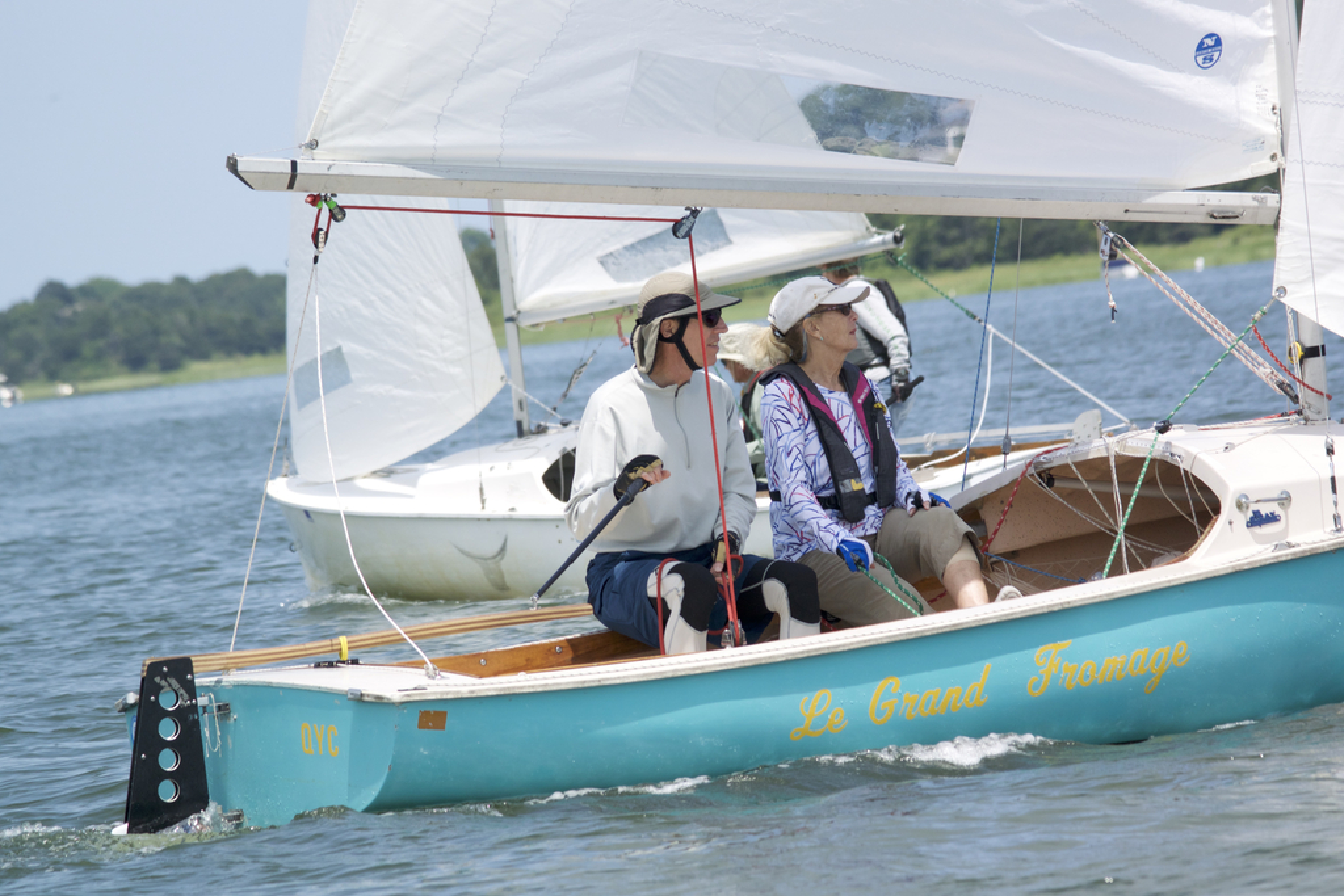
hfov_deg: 6.2
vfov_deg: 4.1
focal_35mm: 333
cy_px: 448
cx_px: 672
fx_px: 12433
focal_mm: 123.5
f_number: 5
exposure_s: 1/800
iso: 160
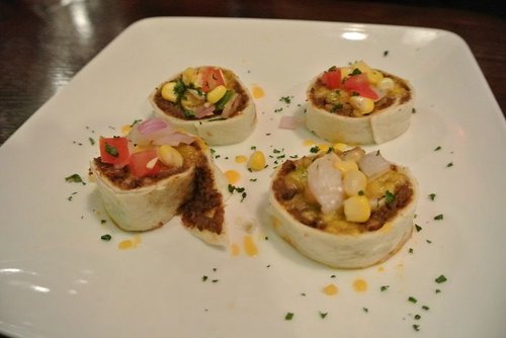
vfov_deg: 48.0
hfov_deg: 67.4
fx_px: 380
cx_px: 253
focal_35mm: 27
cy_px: 169
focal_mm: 10
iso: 3200
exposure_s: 1/125
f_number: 3.5
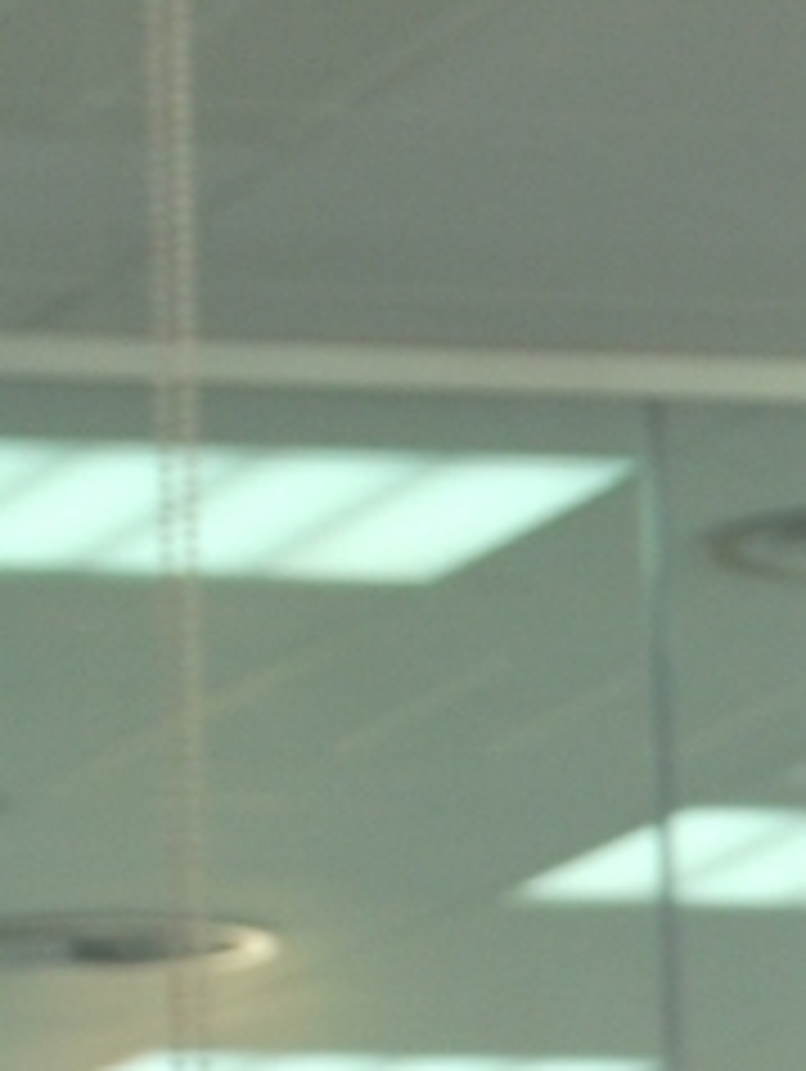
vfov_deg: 5.0
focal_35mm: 391
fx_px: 12129
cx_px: 1830
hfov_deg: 3.8
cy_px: 1138
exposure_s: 1/10
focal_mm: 55
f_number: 10
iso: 200
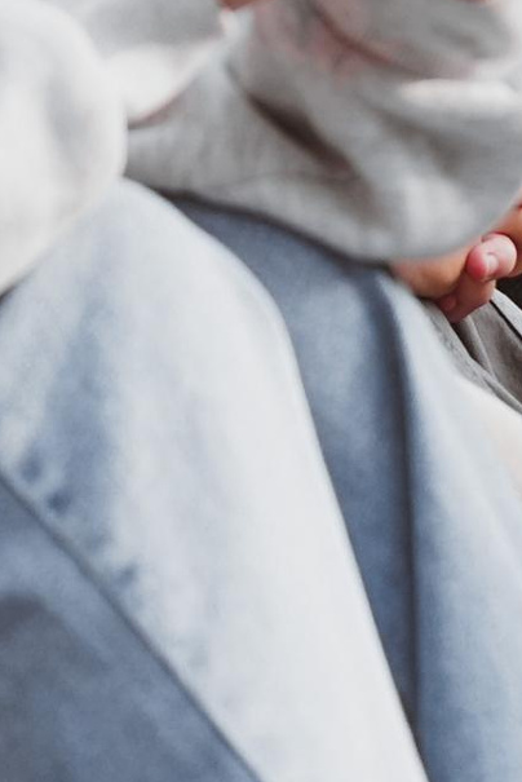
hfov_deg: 3.1
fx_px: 9645
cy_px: 556
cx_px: 1184
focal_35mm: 444
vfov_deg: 4.6
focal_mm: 70
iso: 200
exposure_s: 1/400
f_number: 4
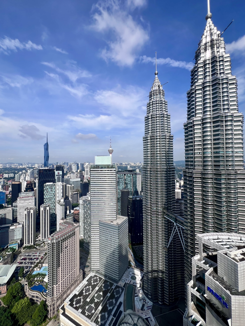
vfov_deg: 102.0
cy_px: 158
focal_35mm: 14
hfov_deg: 85.5
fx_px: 132
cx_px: 114
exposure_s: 1/2874
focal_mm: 1.57
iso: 32
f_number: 1.8
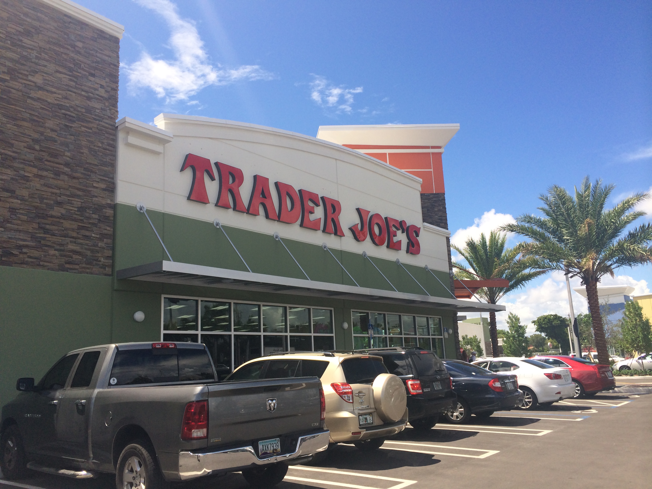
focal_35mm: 30
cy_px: 244
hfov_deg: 60.0
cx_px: 326
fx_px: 565
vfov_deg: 46.8
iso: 40
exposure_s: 1/1709
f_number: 2.2
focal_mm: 4.12
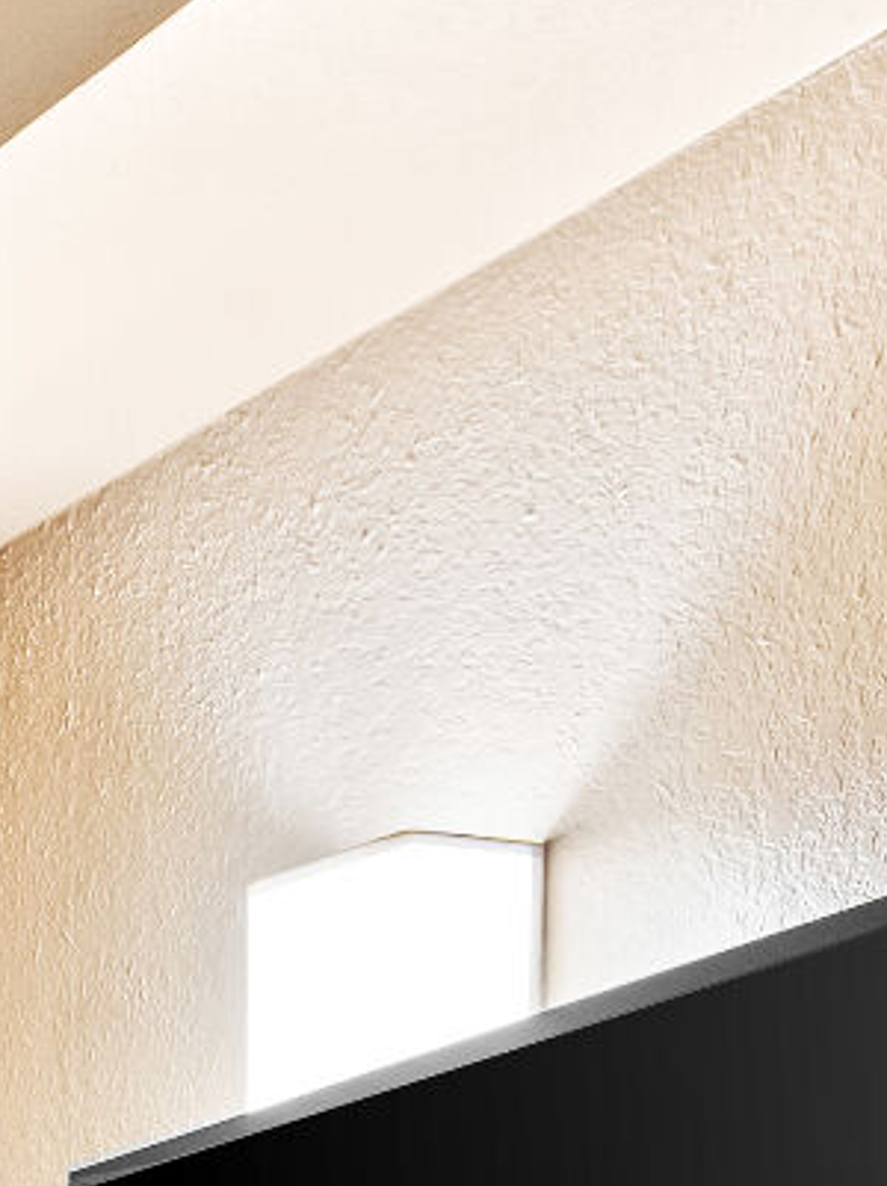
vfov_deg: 16.3
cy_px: 1875
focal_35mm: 108
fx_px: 3696
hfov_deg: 11.6
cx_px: -1135
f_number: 8
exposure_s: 1.3
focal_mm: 15
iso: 800
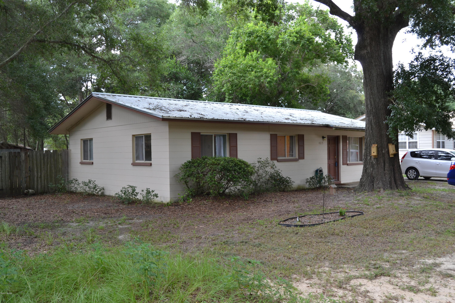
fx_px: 417
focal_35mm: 33
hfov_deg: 57.2
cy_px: 152
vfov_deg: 40.0
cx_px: 228
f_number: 5.6
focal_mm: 22
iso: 400
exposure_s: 1/50
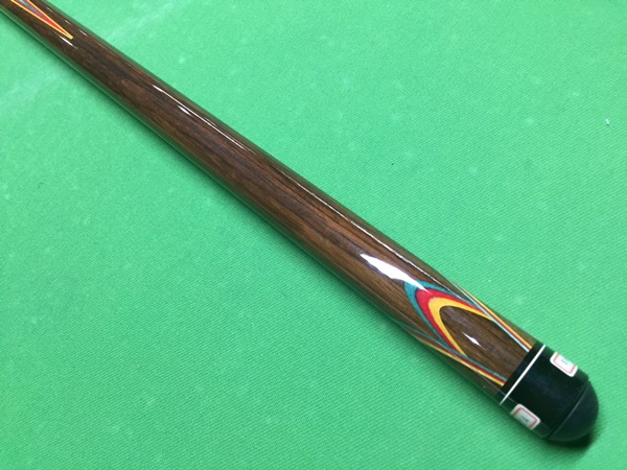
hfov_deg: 61.7
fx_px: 525
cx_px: 314
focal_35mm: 29
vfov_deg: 48.2
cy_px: 235
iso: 100
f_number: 2.2
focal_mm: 4.15
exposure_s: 1/30
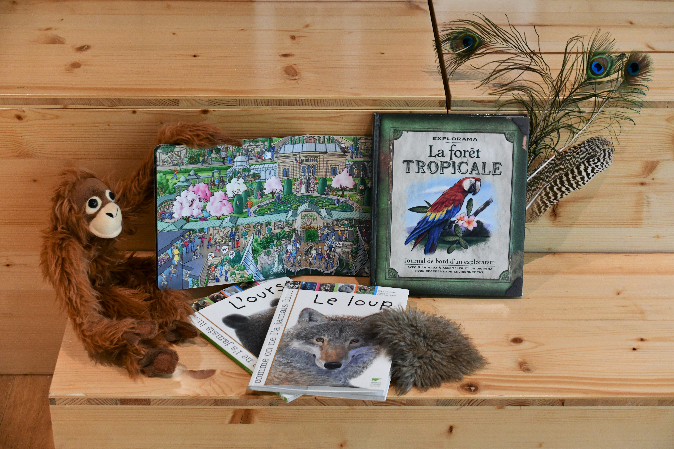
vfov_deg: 19.5
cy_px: 224
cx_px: 337
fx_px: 1310
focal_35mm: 70
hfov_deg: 28.8
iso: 3200
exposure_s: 1/320
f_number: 7.1
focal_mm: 70
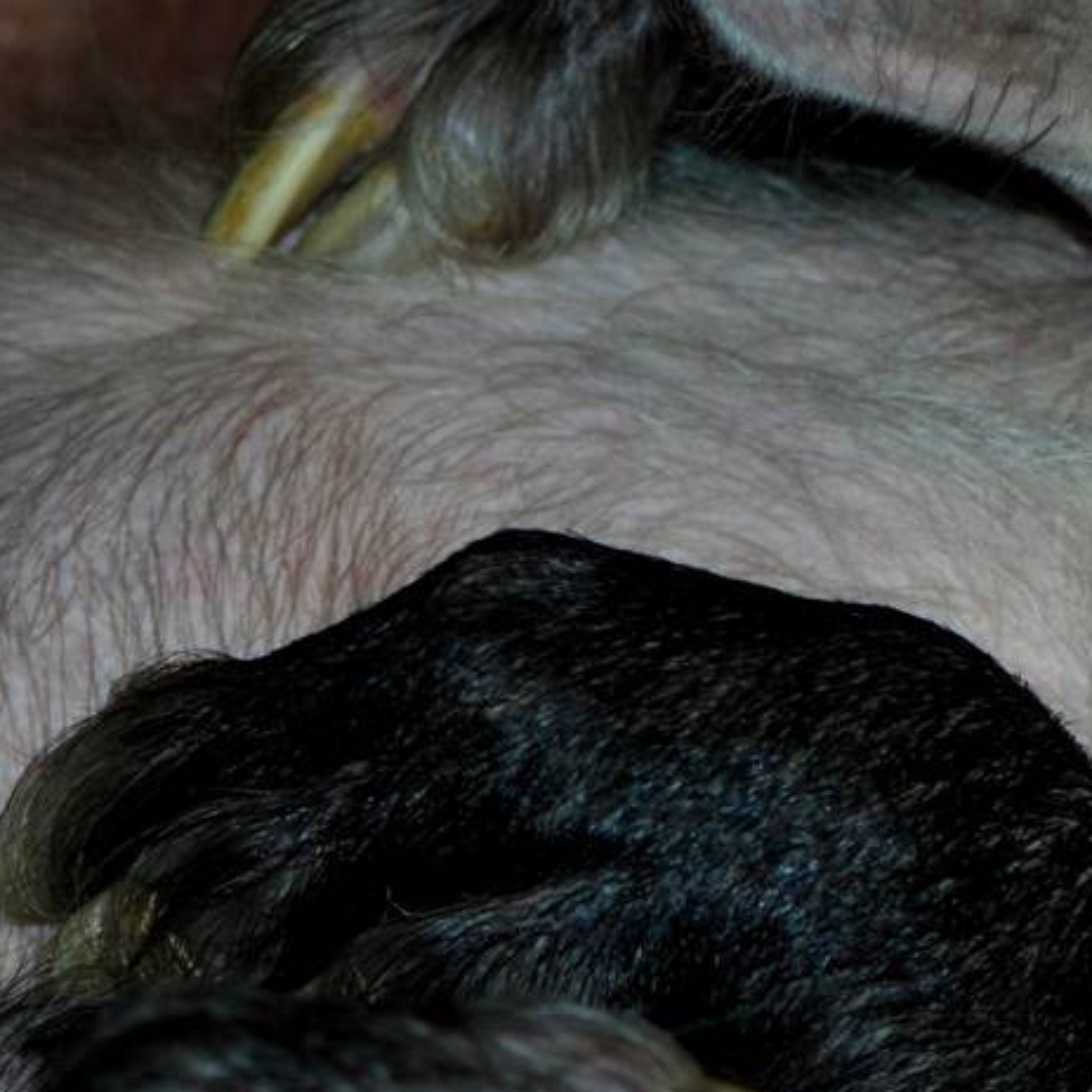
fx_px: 13527
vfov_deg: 4.6
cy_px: 202
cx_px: 1406
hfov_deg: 4.6
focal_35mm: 379
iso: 200
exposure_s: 1/60
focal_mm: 86
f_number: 4
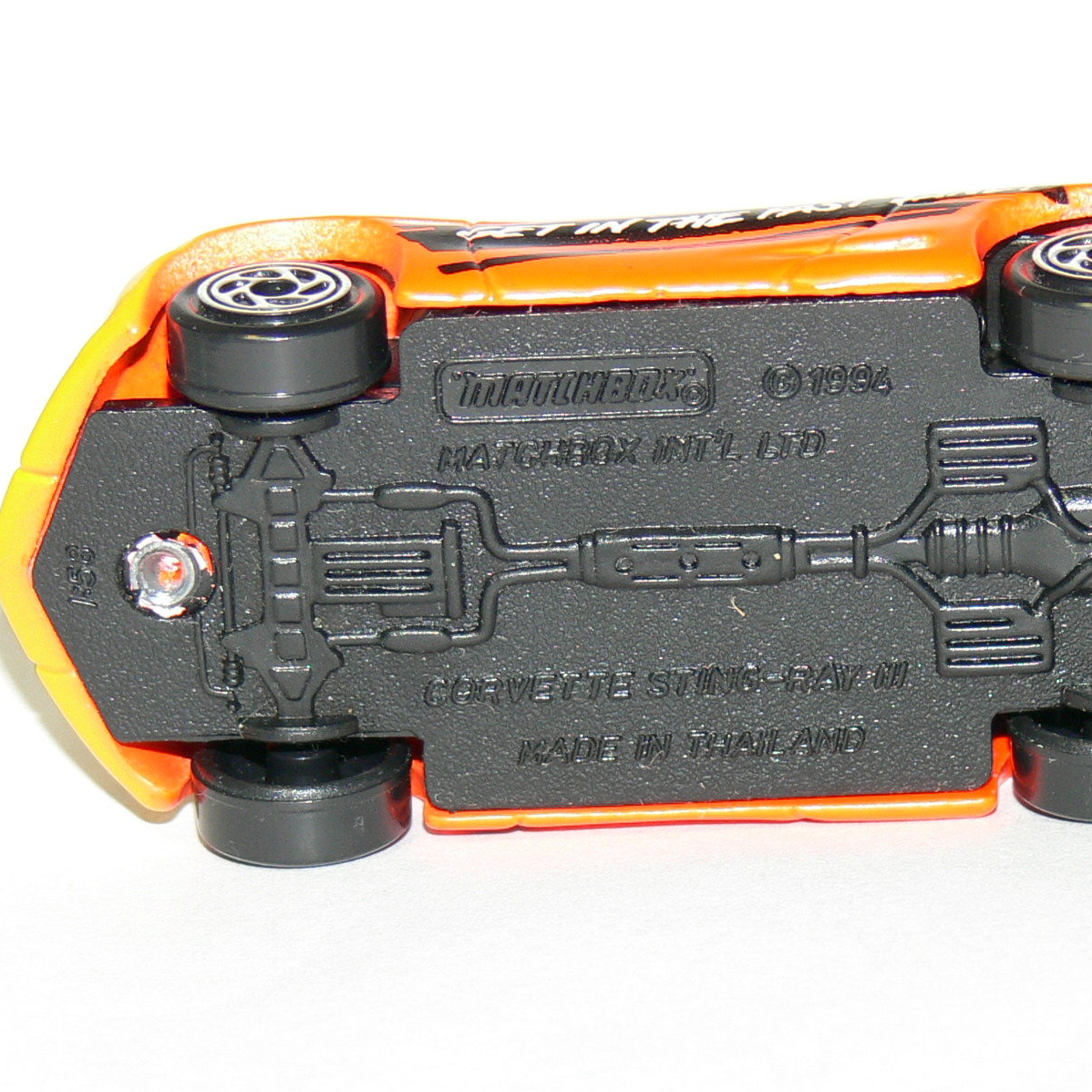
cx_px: 676
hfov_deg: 7.2
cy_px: 546
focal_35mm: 242
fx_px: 8637
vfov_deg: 7.2
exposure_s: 1/30
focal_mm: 27.2
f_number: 3.6
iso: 100
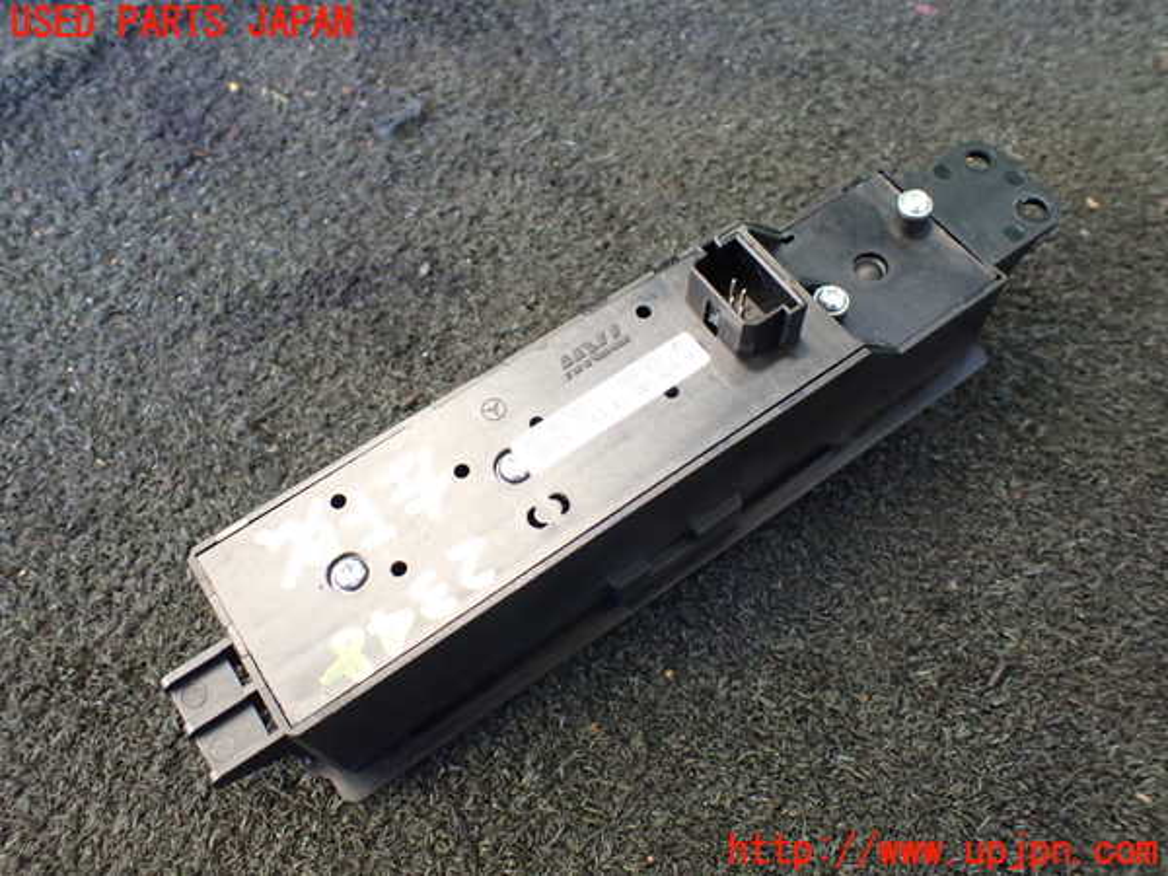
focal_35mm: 30
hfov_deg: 60.0
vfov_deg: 46.8
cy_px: 438
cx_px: 584
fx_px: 1012
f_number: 2.3
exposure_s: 1/100
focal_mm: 5.4
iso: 800
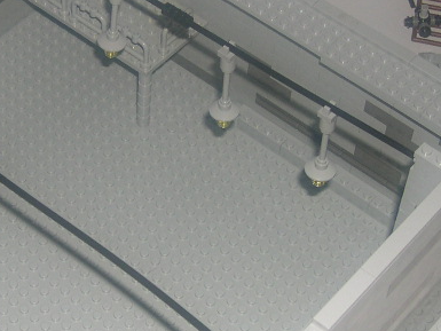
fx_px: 1287
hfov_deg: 19.2
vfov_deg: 14.7
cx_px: 76
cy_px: 144
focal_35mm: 101
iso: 100
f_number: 2.8
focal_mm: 8
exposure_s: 1/60
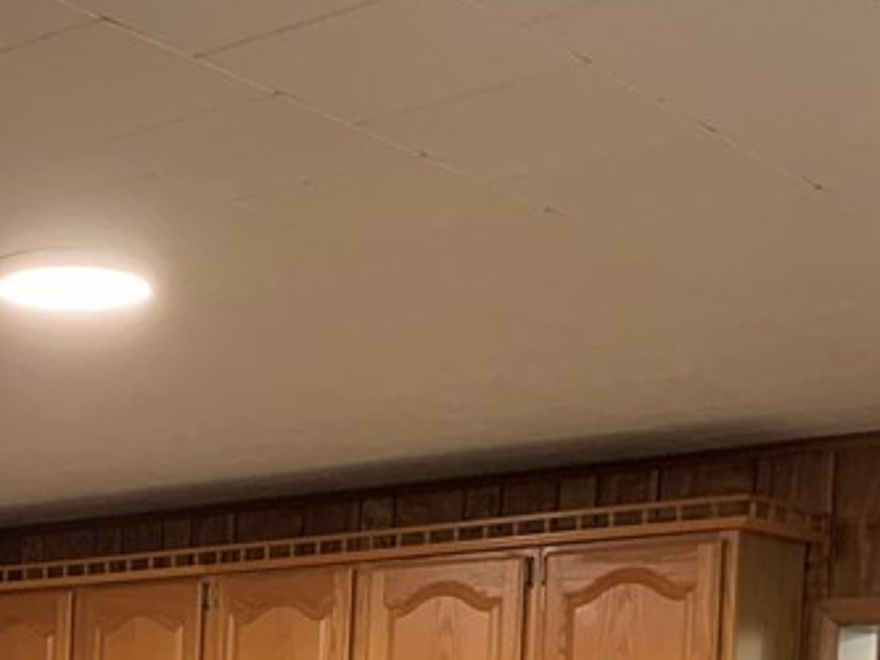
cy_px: 937
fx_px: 2034
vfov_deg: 17.0
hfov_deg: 23.1
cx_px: -63
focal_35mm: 80
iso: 400
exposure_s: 1/40
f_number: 1.8
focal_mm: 4.25
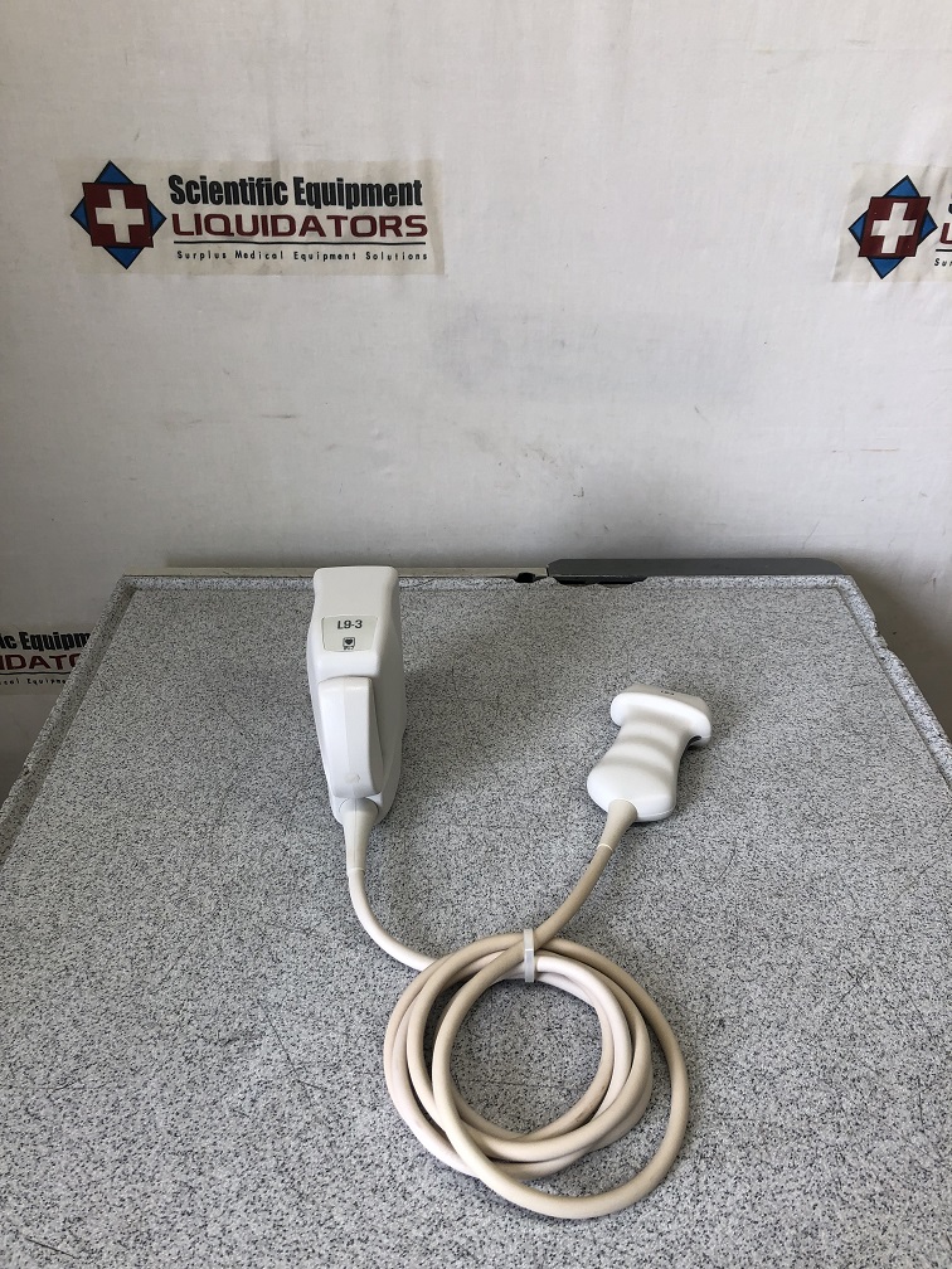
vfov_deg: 63.4
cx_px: 476
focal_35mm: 28
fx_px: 1027
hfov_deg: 49.7
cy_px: 634
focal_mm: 3.99
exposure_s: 1/120
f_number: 1.8
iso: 25
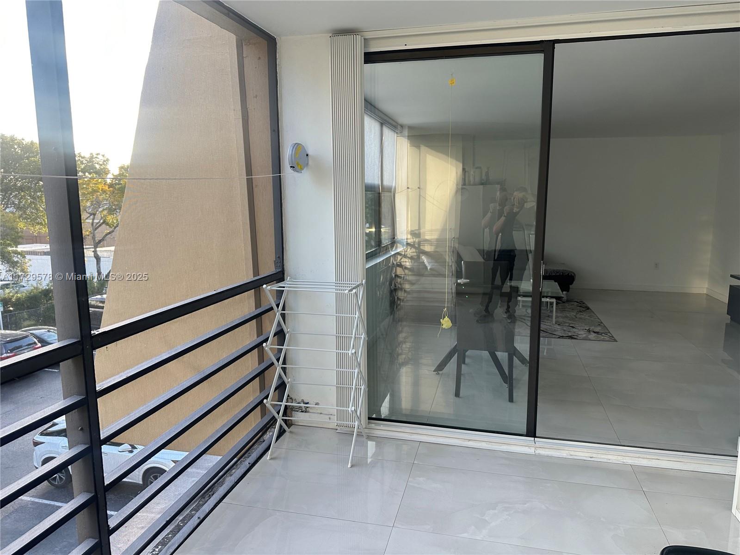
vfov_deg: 56.8
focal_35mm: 24
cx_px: 370
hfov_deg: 71.6
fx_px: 513
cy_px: 278
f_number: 1.78
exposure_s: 1/145
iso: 100
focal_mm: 6.86
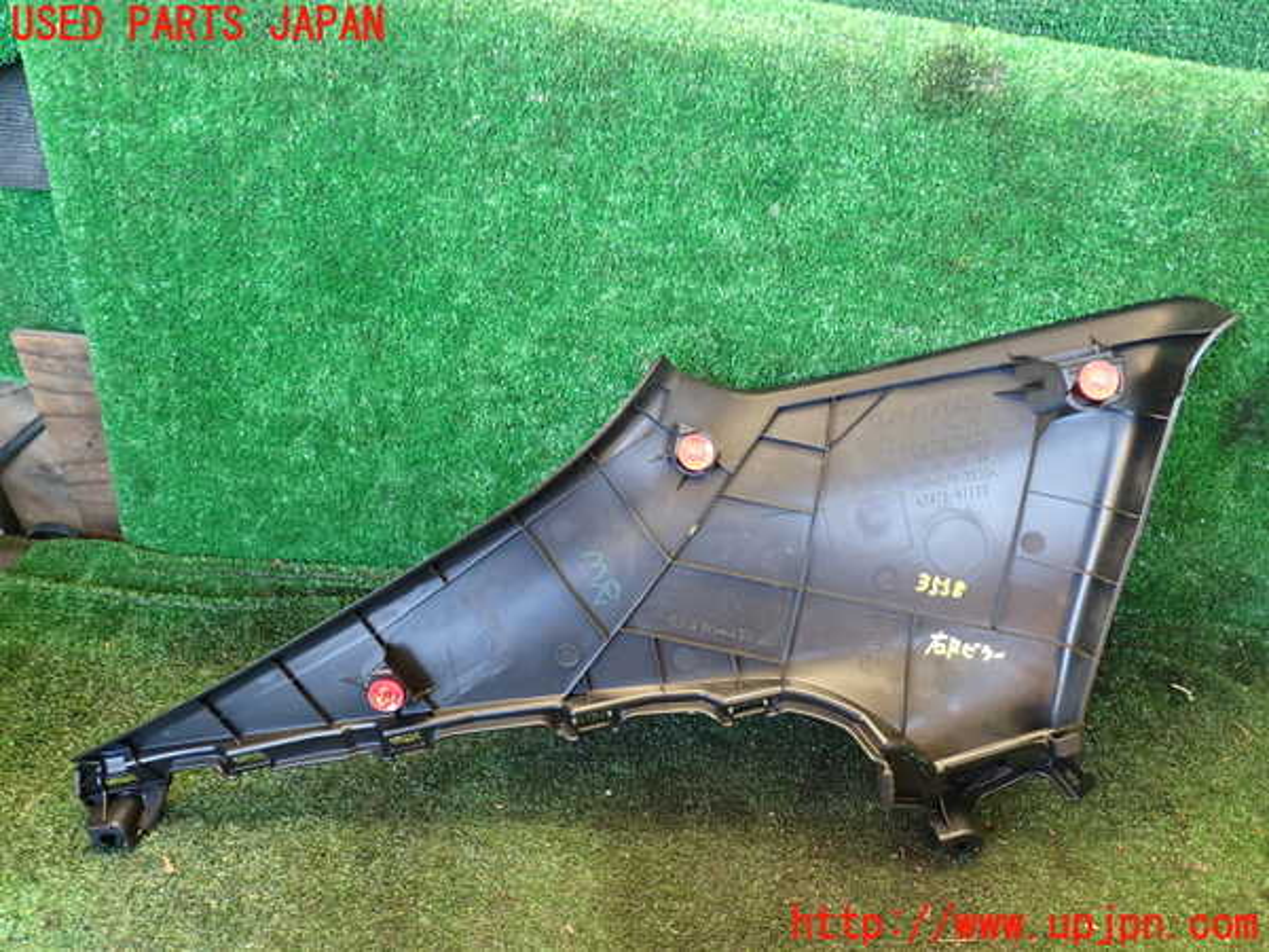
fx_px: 1100
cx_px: 634
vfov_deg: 46.8
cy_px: 476
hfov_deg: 60.0
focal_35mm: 30
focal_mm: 5.4
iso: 320
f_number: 2.3
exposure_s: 1/30
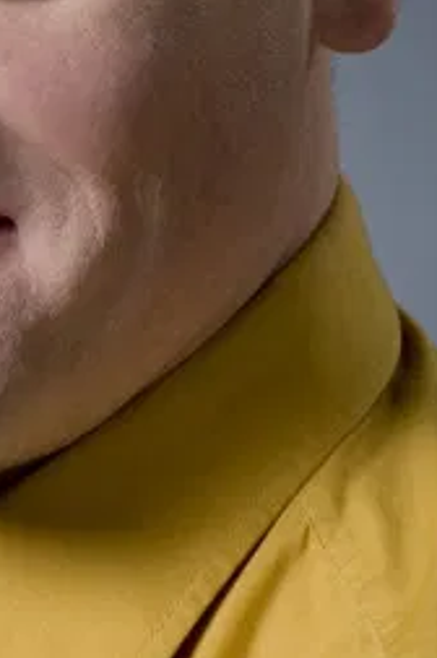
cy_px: 195
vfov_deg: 6.6
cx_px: 23
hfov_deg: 4.4
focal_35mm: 312
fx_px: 5696
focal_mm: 105
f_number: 14
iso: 200
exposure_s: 1/200
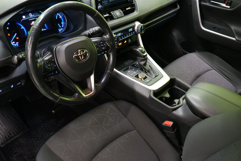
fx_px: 221
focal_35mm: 33
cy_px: 80
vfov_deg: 40.0
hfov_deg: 57.2
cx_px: 120
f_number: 5
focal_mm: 33
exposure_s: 1/15
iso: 2000
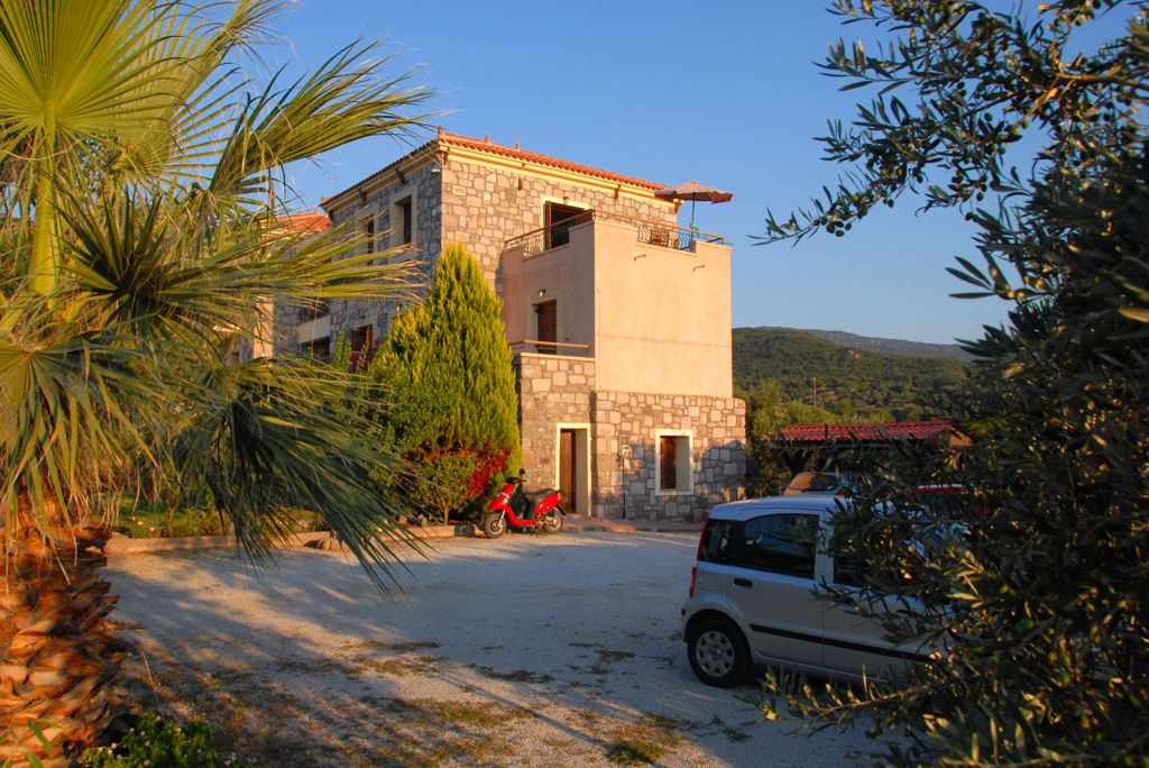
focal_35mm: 27
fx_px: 862
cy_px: 384
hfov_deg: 67.4
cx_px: 574
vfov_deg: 48.0
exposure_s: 1/320
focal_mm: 18
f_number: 9
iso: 250
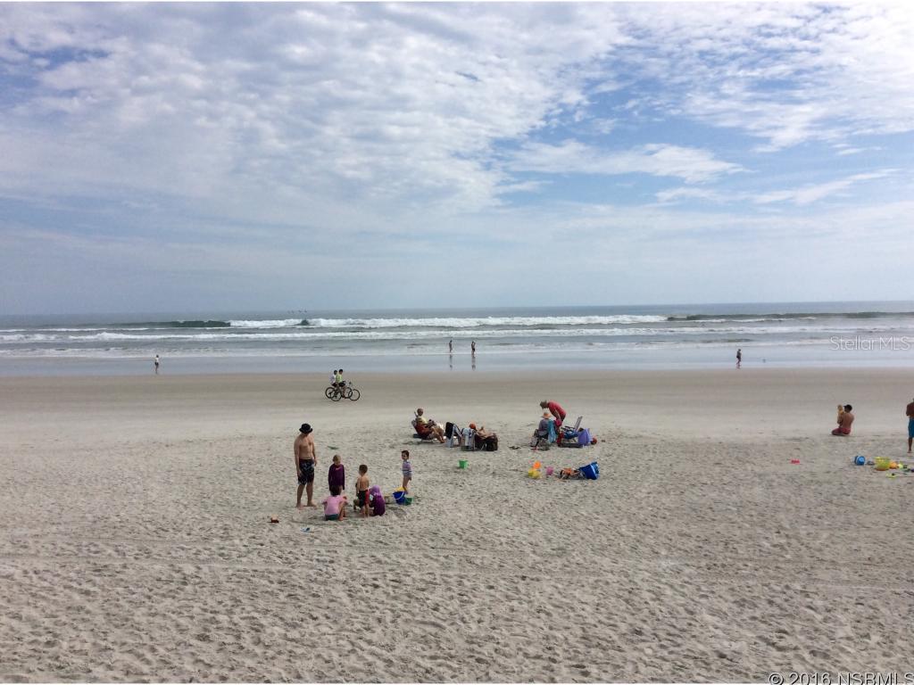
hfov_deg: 56.8
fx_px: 845
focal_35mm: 32
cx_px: 457
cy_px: 342
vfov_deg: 44.2
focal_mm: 3.3
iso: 32
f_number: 2.4
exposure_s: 1/3817
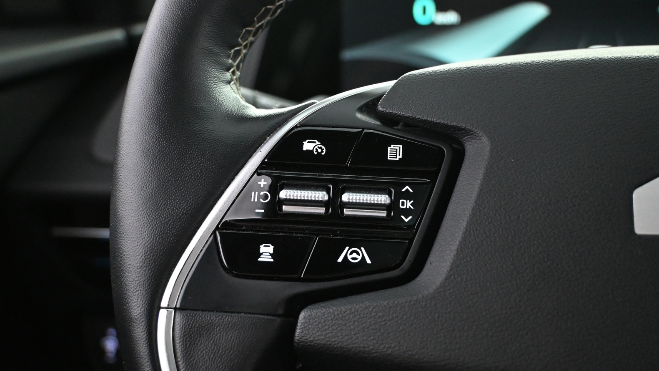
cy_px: 189
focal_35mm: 44
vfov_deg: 26.9
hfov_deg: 46.1
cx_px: 331
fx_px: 773
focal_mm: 27.5
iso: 5000
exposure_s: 1/40
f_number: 4.5
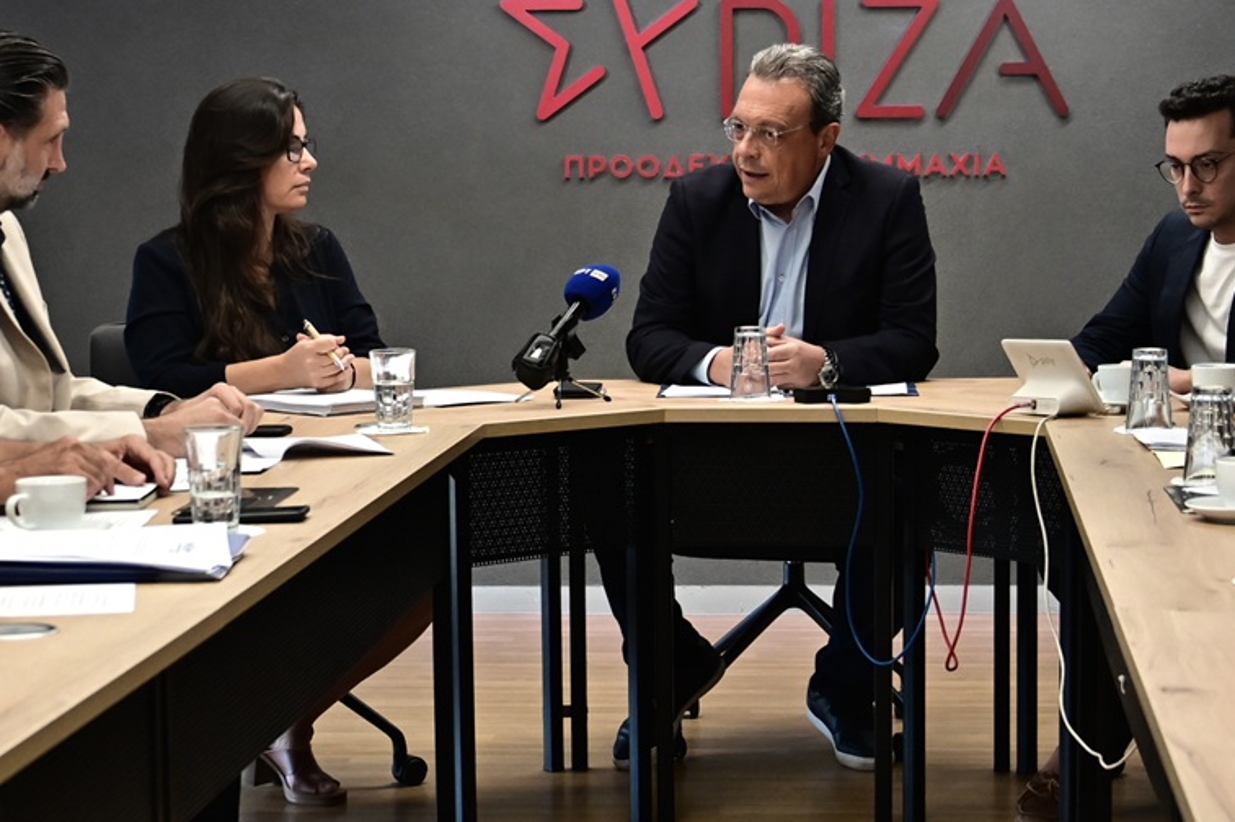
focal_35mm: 90
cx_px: 666
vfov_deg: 15.2
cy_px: 403
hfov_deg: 22.6
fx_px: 3086
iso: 1600
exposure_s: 1/400
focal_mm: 33
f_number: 4
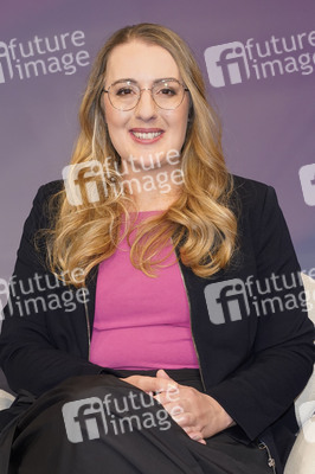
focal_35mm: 67
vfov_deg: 30.1
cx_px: 158
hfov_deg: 20.3
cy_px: 237
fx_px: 881
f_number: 5.6
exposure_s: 1/160
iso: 2000
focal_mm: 67
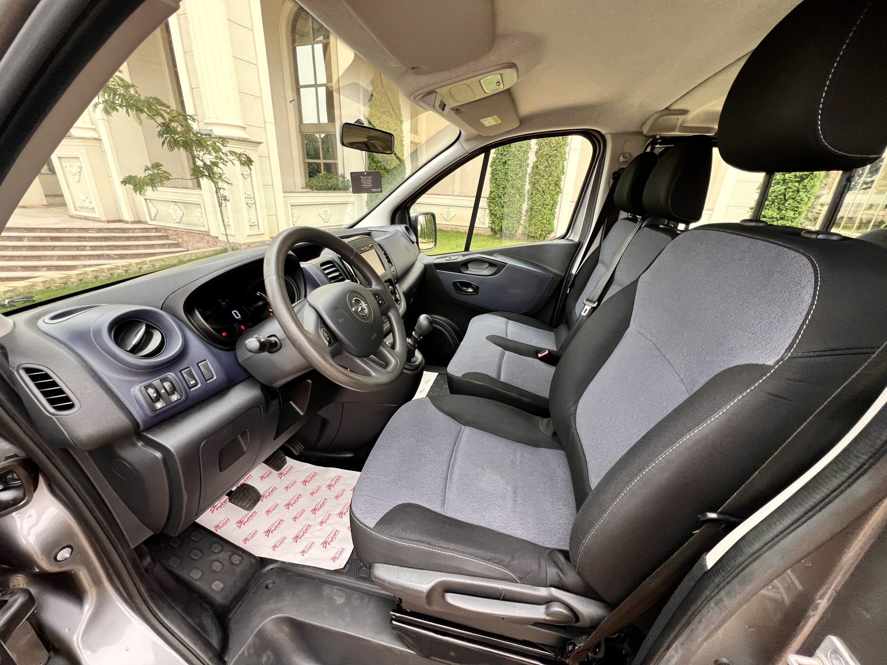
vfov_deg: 89.9
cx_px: 444
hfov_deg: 106.2
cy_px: 332
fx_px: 333
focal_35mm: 13
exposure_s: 1/99
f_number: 1.8
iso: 160
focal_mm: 1.57
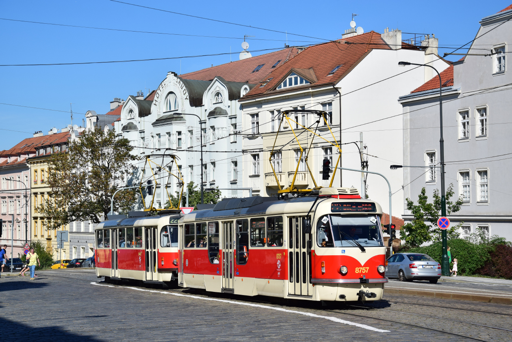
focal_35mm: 78
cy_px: 171
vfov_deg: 17.5
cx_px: 256
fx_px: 1109
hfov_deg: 26.0
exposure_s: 1/1000
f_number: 6.3
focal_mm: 52
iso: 200
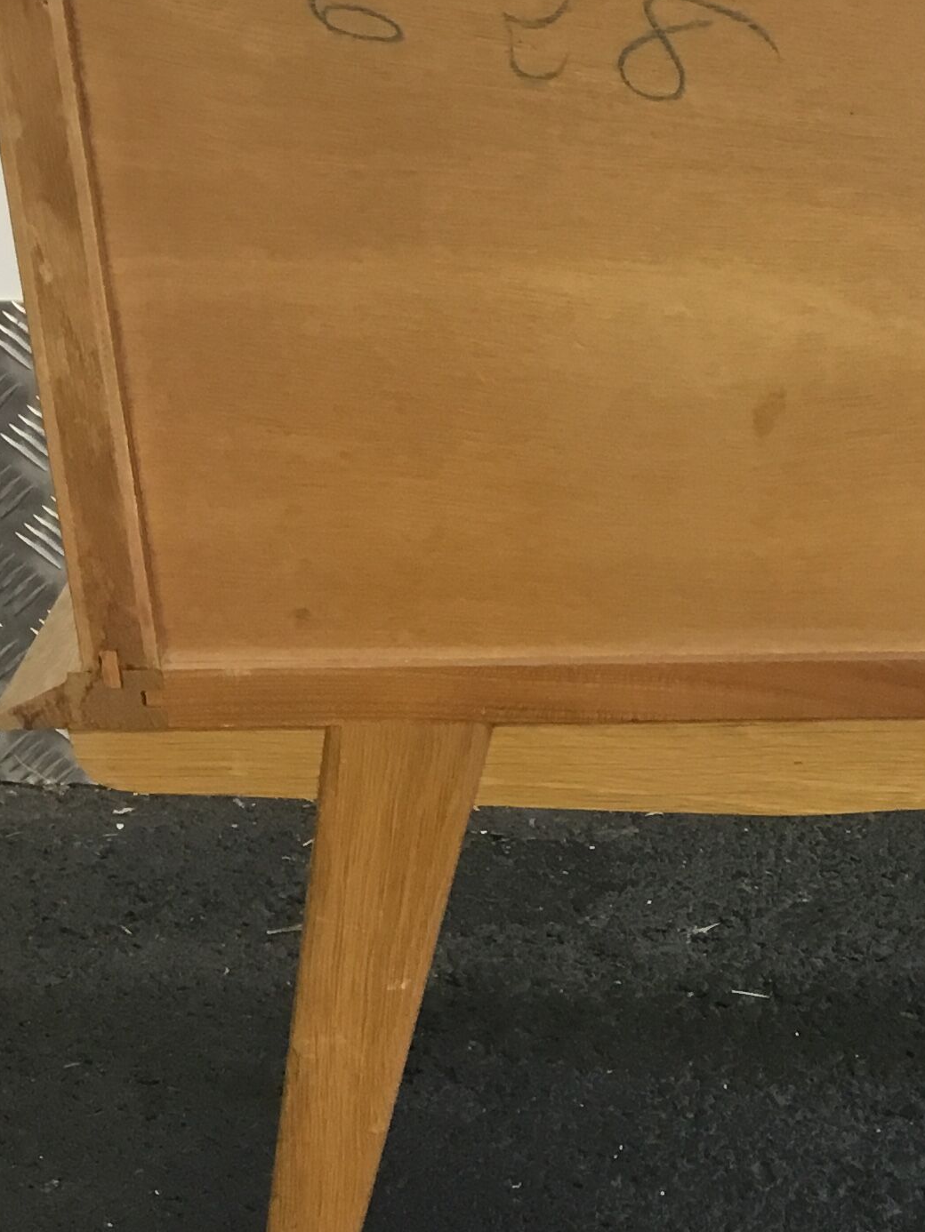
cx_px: 801
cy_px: 812
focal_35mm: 73
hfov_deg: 19.9
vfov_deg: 26.5
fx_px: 2600
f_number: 2.4
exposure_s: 1/33
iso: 80
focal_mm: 3.3
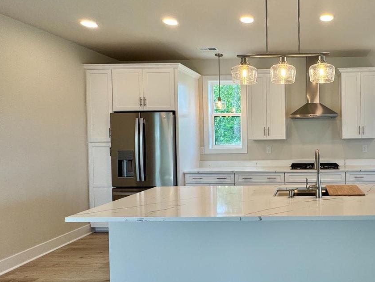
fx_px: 260
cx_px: 291
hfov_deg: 66.1
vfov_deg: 56.9
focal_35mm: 24
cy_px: 137
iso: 50
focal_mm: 2.22
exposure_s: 1/120
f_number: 2.2
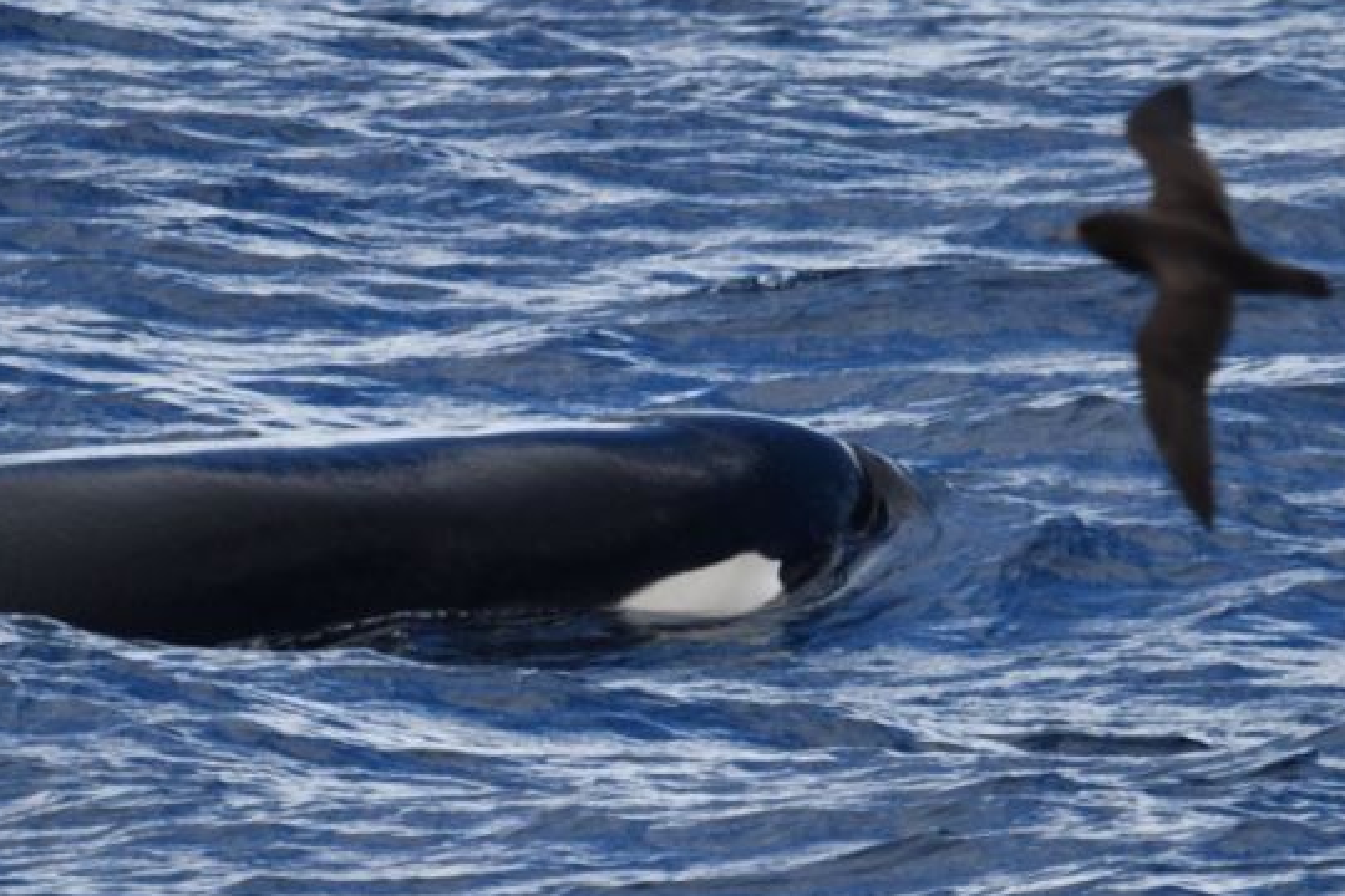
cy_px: 355
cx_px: 371
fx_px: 33211
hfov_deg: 2.3
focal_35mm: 889
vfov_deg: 1.5
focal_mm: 600
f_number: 6.3
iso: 1400
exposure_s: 1/8000
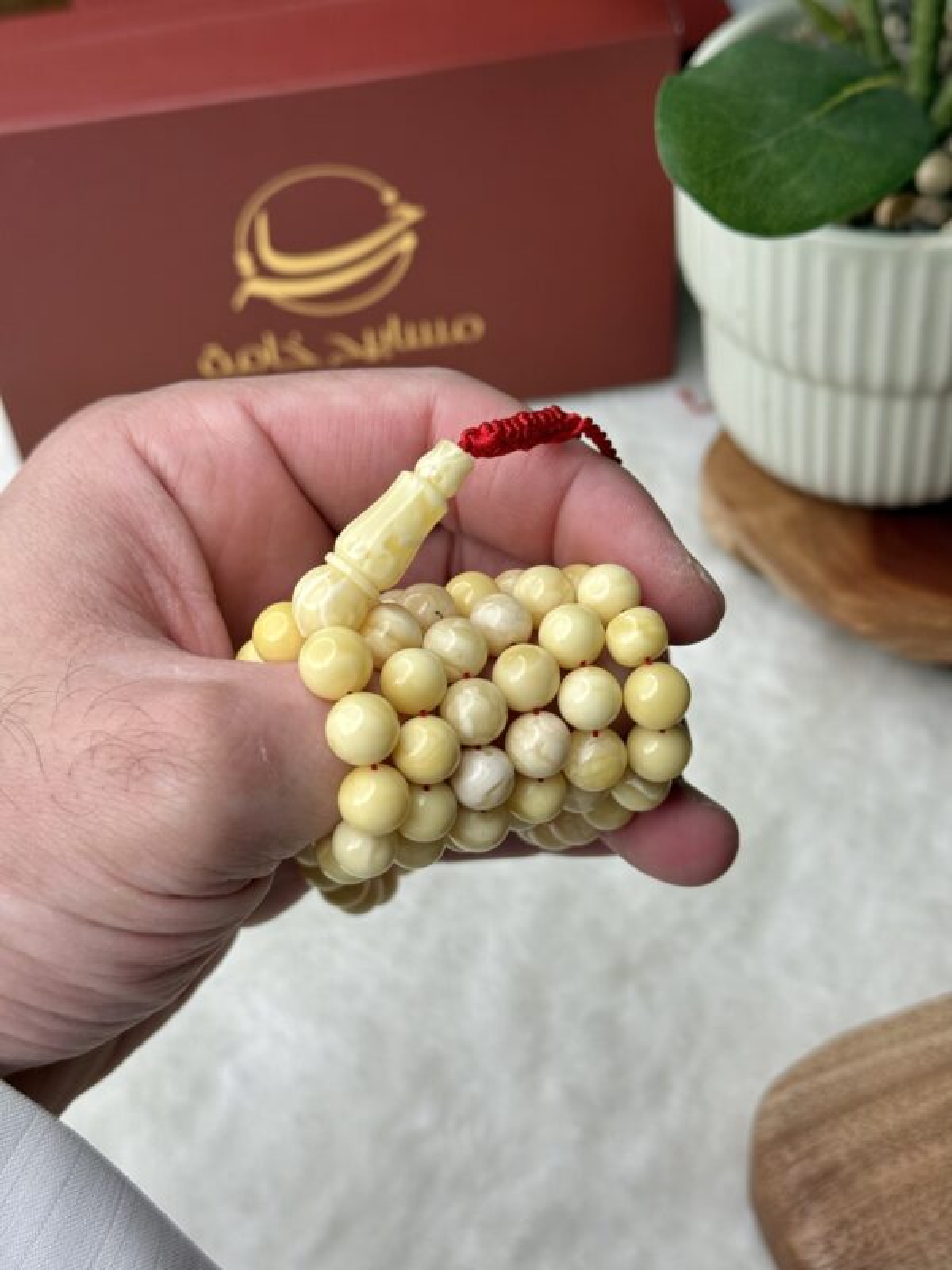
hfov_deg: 30.3
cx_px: 476
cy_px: 635
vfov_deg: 39.7
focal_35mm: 48
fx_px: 1760
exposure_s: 1/121
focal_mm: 6.76
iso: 64
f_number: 1.78
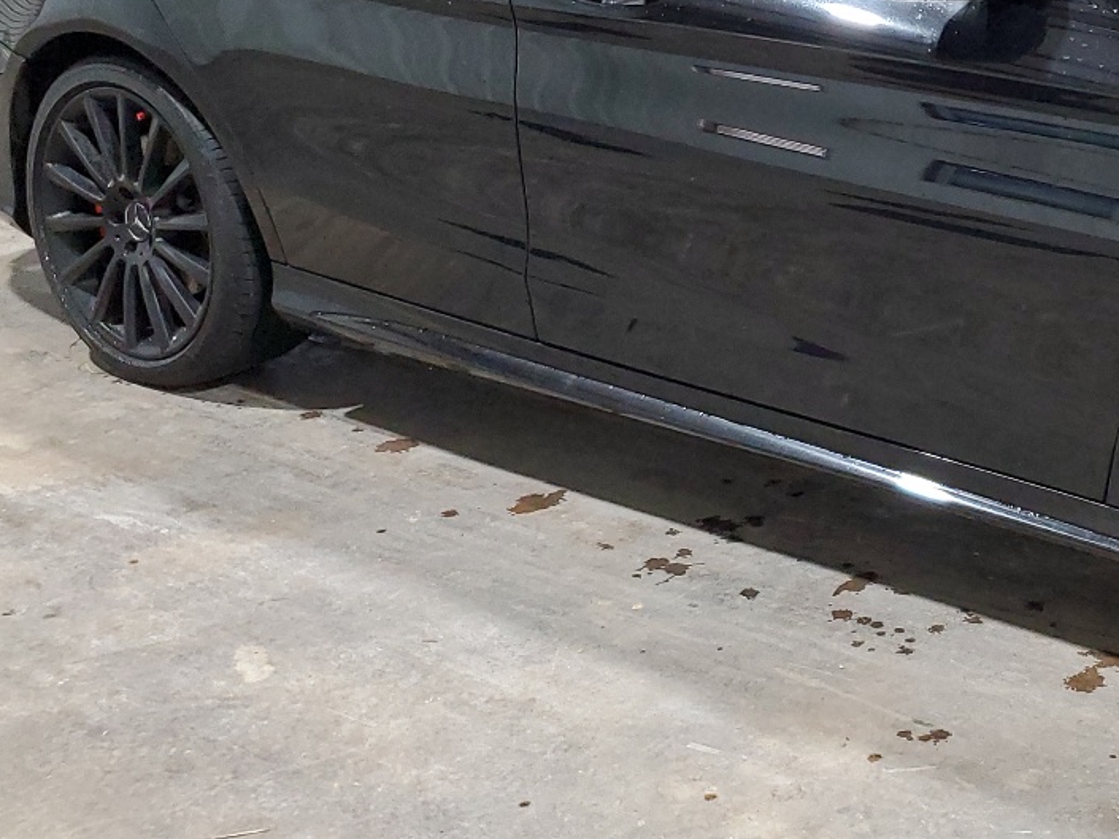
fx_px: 1908
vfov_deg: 24.5
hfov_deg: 30.5
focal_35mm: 59
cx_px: 1111
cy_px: 184
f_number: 1.5
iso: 166
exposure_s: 1/60.2
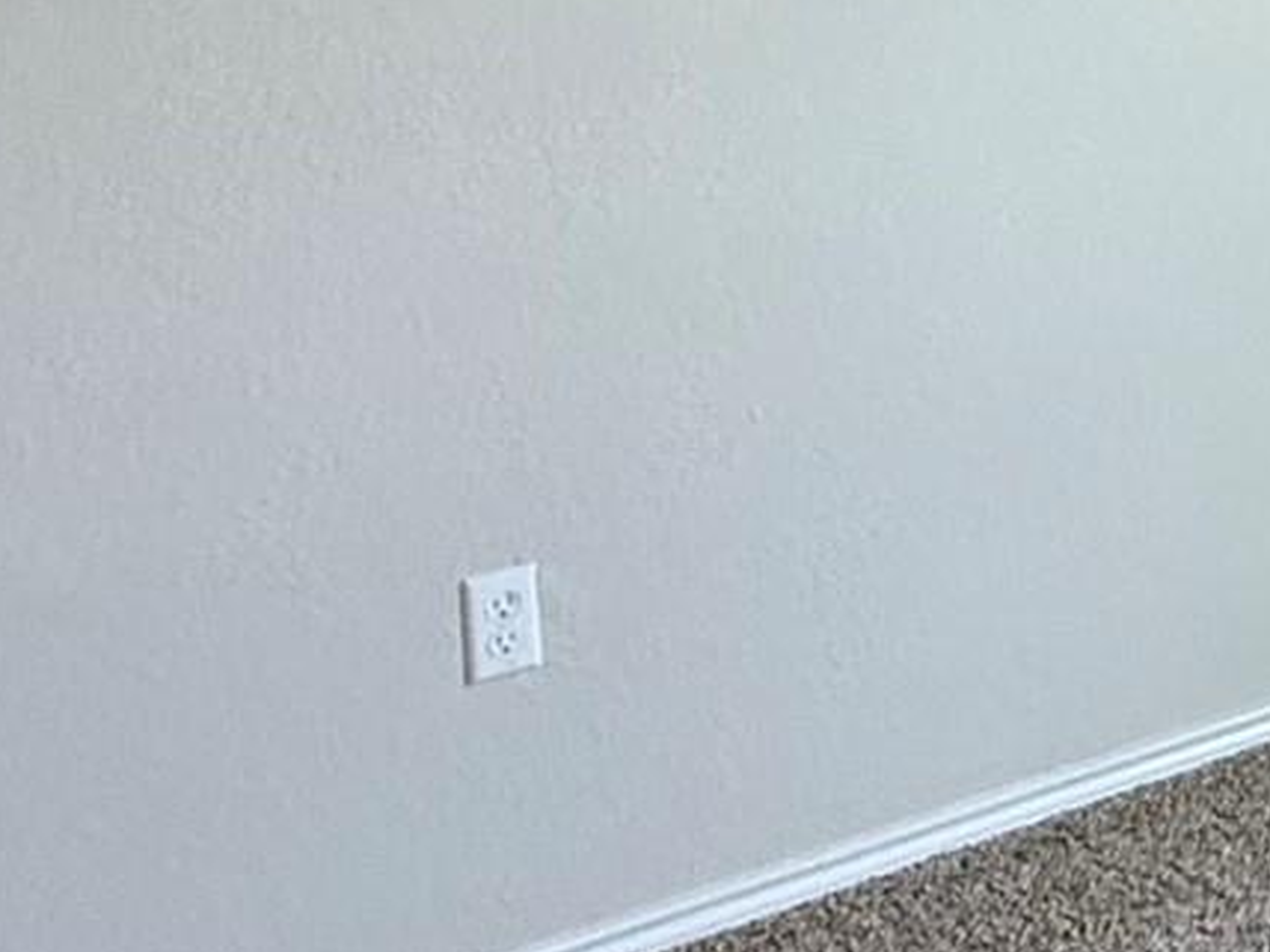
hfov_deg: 23.3
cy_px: -122
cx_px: 1905
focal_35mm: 67
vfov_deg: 20.8
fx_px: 2458
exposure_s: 1/60
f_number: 2.2
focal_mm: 2.22
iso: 320
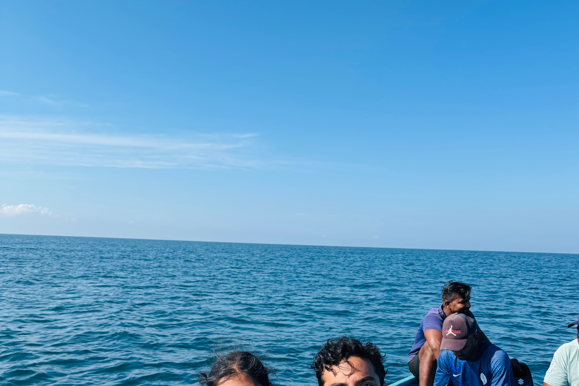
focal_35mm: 34
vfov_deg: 38.1
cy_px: 280
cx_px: 294
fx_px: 547
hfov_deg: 55.8
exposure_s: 1/4049
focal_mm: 6.76
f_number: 1.78
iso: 80
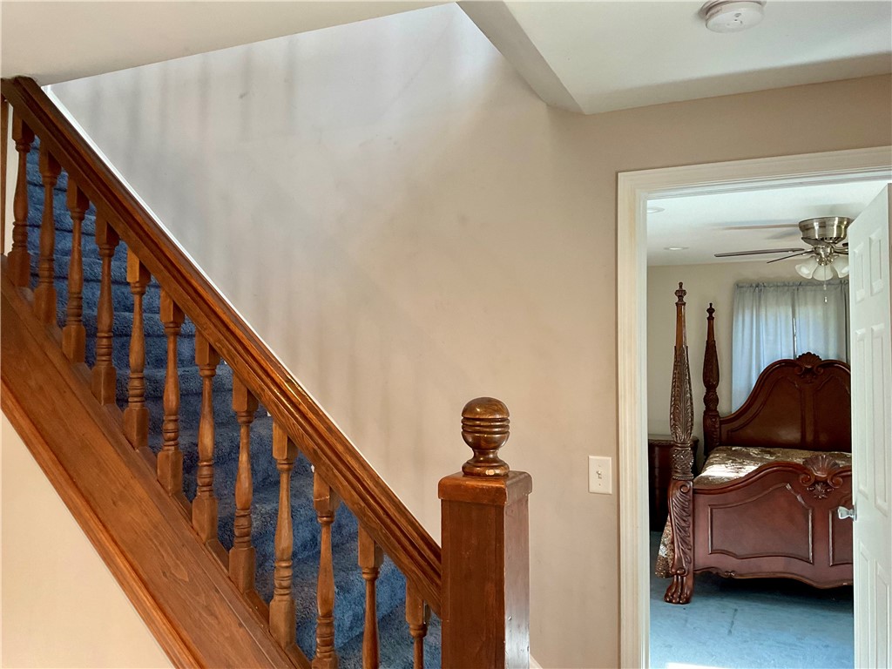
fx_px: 747
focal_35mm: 29
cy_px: 334
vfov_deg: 48.2
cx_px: 446
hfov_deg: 61.7
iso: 100
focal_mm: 3
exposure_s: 1/60
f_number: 1.8
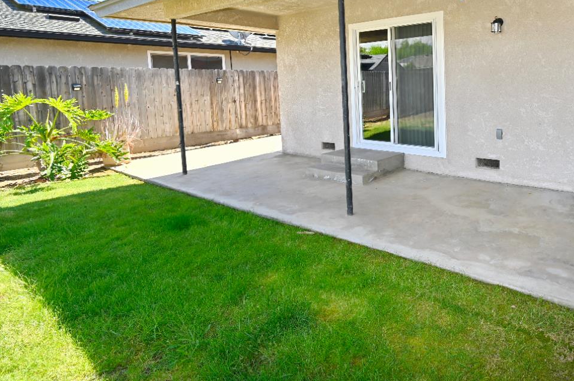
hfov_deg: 71.6
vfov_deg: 55.0
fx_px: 350
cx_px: 450
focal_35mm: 22
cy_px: 105
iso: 100
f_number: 6.3
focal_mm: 14
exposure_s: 1/125
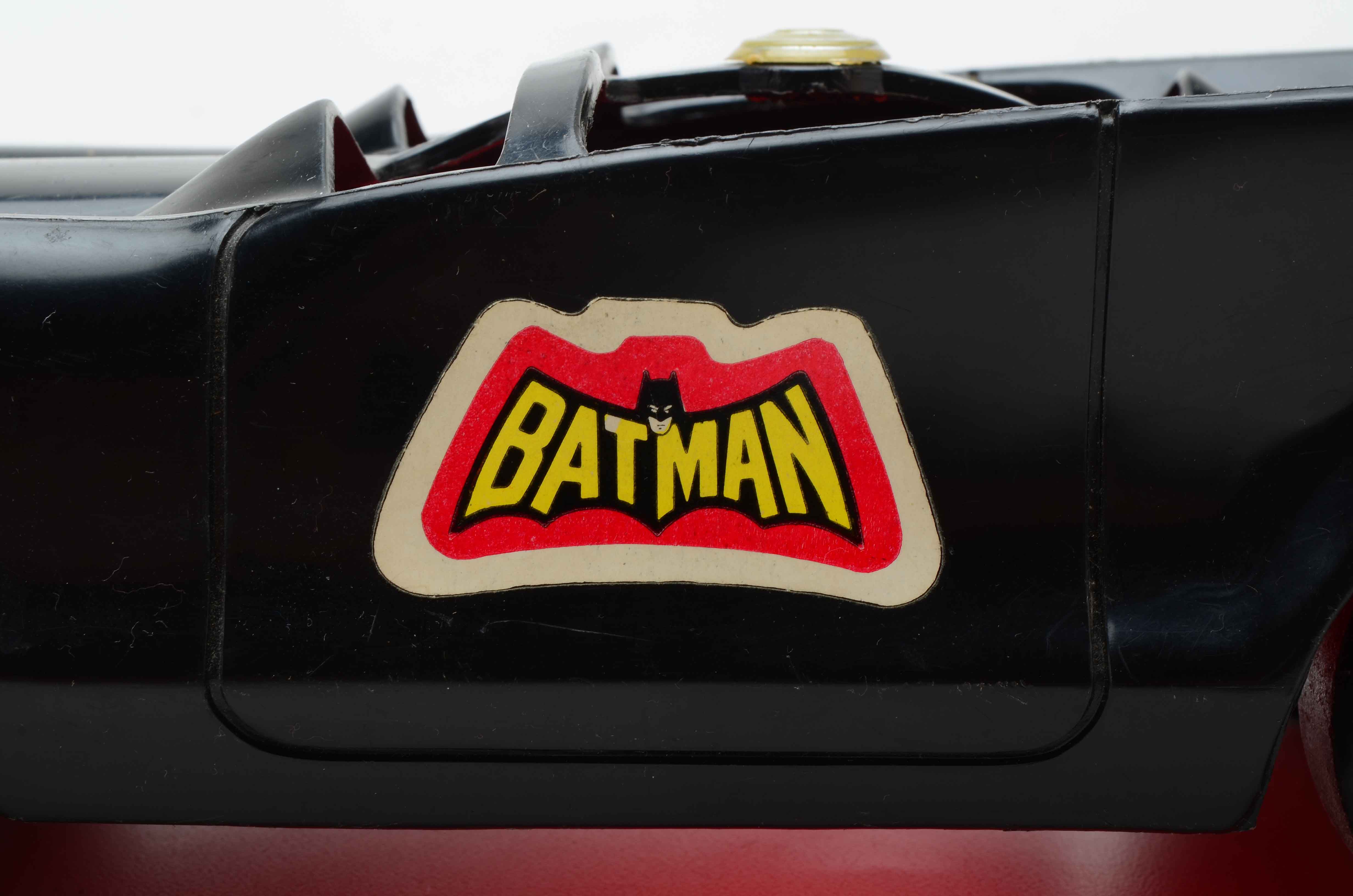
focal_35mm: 82
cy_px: 448
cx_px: 676
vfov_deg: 16.5
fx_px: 3094
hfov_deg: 24.7
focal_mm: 55
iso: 100
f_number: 22
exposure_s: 1/160
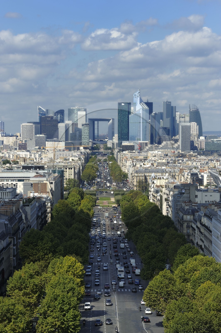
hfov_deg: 11.8
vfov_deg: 17.7
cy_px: 166
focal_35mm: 116
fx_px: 1070
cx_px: 110
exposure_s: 1/250
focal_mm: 116
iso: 200
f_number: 11
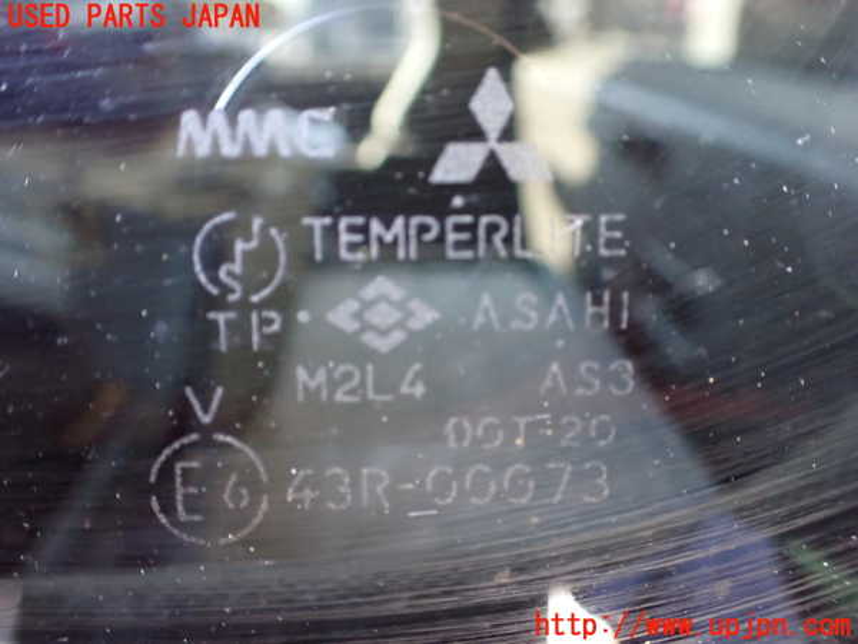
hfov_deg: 60.0
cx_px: 429
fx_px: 744
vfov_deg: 46.8
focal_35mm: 30
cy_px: 322
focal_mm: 5.4
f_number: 2.3
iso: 800
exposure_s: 1/40
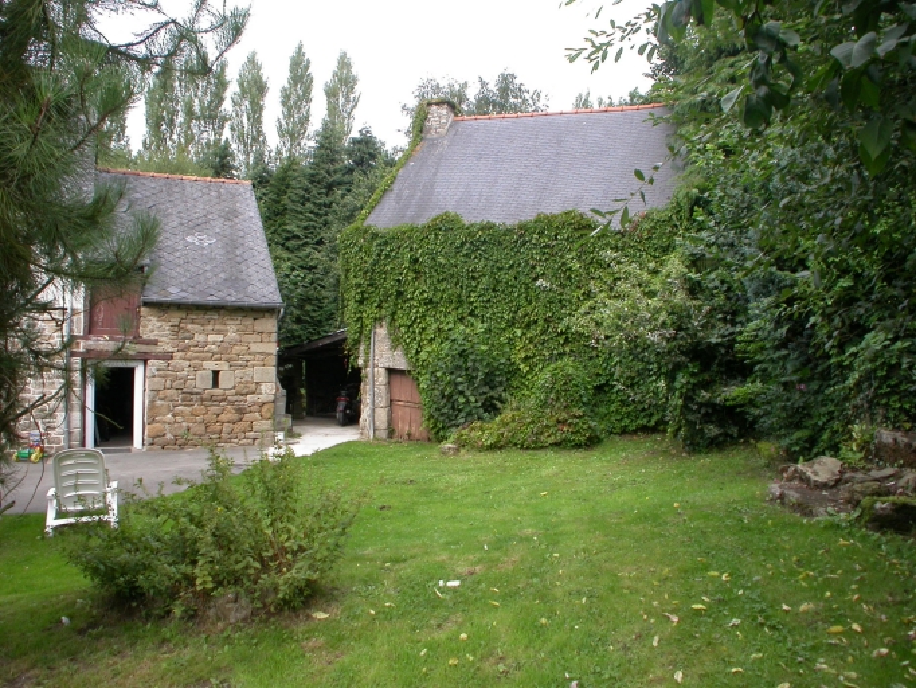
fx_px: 1006
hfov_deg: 49.0
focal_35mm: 38
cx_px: 458
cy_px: 344
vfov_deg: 37.7
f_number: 4.7
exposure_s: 1/108
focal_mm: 7.85
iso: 100
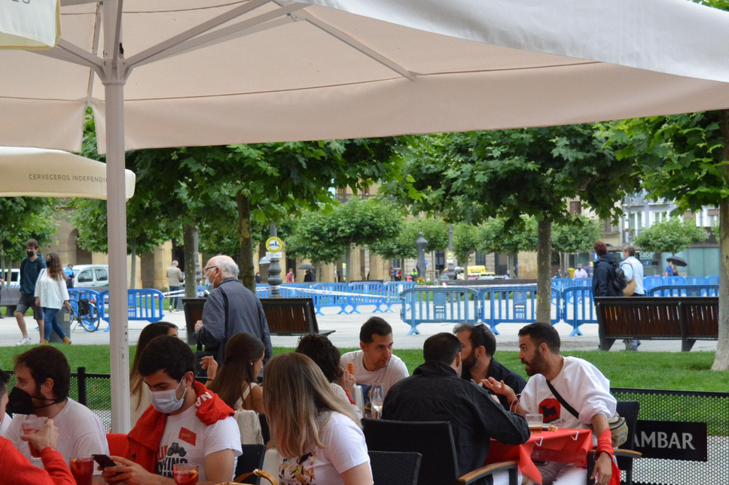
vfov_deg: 14.7
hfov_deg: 21.9
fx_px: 1883
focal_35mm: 93
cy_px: 315
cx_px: 334
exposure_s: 1/500
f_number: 5.6
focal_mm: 30
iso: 1000
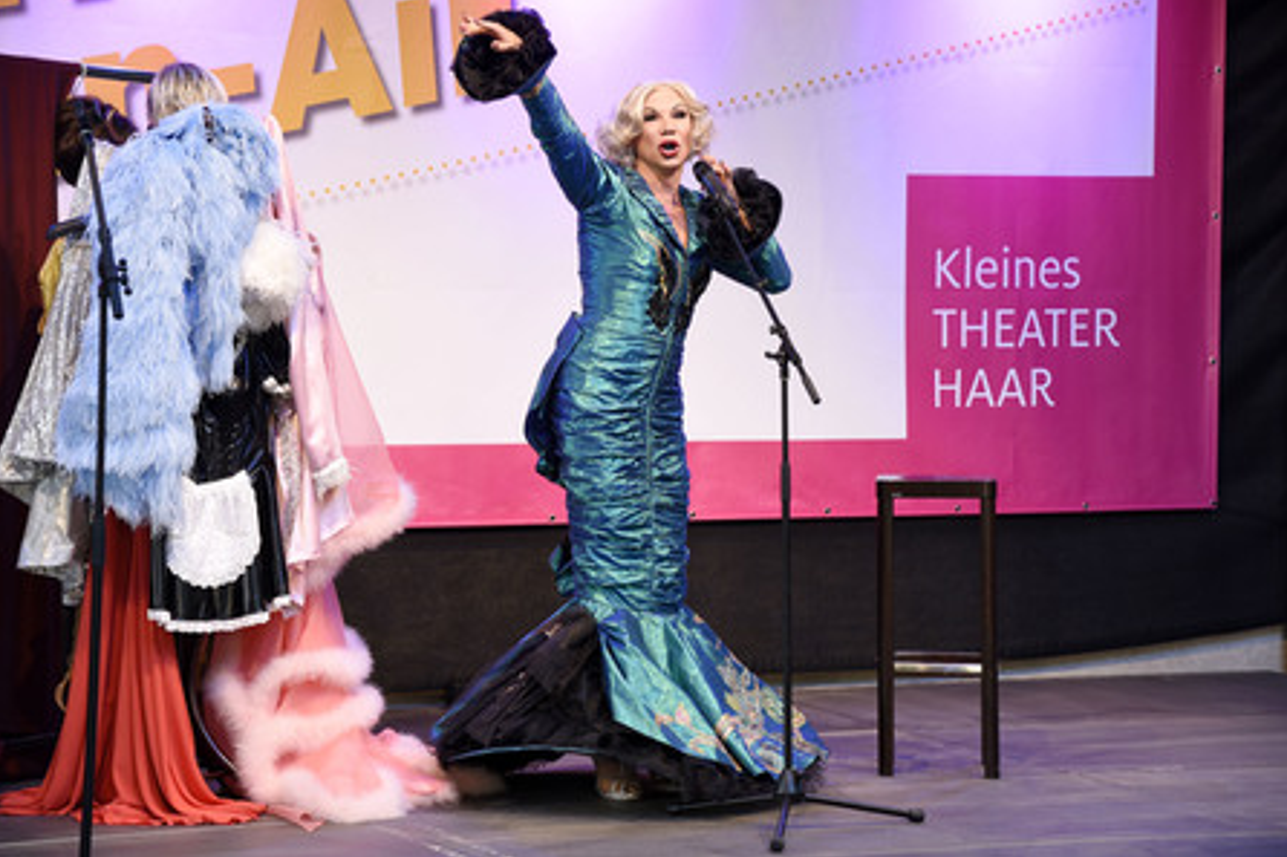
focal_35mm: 93
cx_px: 648
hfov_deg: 21.9
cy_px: 427
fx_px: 3323
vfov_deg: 14.7
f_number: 6.3
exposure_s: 1/50
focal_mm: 92
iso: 640
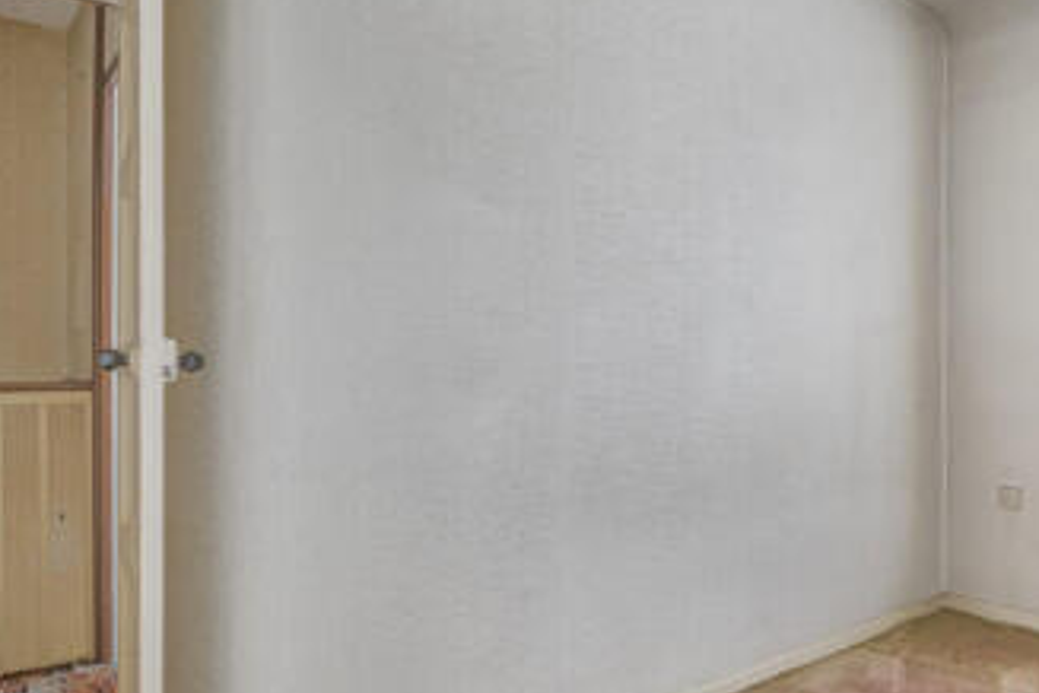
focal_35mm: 28
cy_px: 370
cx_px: 699
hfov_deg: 63.7
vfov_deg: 46.4
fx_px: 808
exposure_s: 1/3
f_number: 9
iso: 400
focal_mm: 14
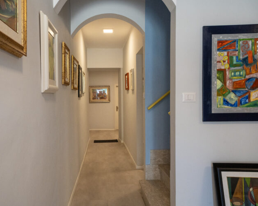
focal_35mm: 32
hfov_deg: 55.3
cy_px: 104
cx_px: 105
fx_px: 244
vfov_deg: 45.8
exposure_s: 1/100
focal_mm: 28
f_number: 10
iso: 3200
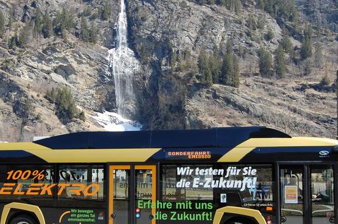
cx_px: 148
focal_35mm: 53
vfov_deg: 25.4
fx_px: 497
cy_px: 127
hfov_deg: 37.5
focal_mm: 22
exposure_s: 1/200
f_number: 7.1
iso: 200
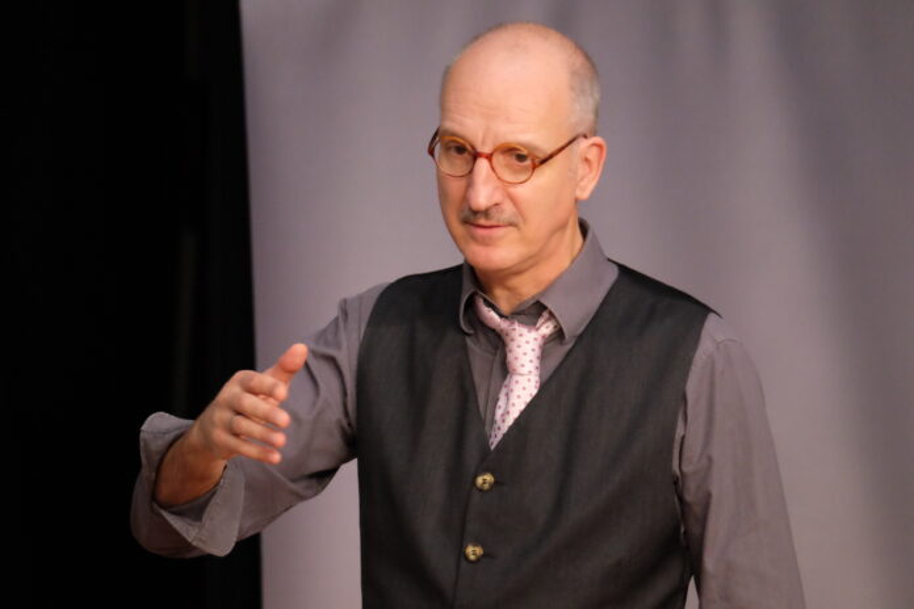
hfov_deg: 3.8
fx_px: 13684
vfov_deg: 2.6
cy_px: 304
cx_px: 457
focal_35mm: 539
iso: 5000
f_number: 5.6
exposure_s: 1/140
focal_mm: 359.6
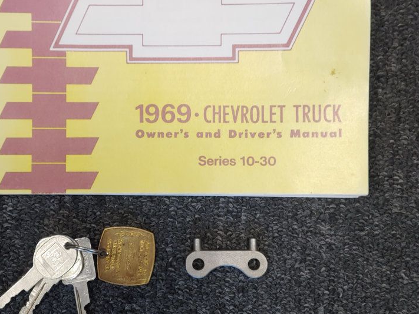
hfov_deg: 26.9
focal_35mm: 72
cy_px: 130
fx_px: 871
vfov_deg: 20.4
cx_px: 140
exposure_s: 1/60
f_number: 2.4
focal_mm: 5.88
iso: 250
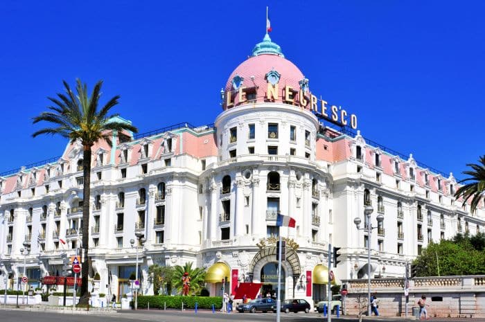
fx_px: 404
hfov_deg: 62.0
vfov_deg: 43.5
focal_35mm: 30
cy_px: 161
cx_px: 242
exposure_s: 1/800
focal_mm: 20
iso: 200
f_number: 10
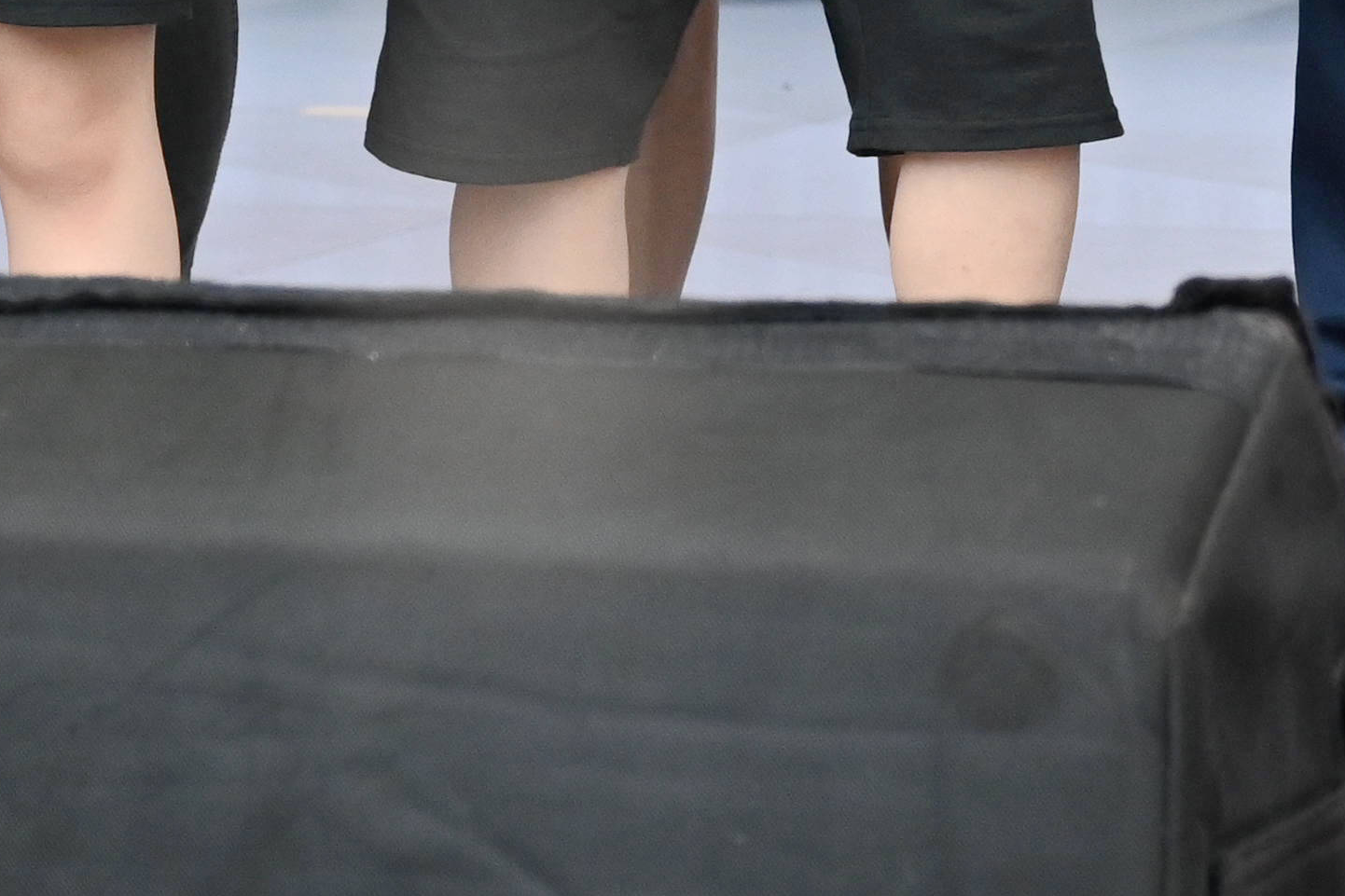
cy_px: -1631
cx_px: 2836
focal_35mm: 378
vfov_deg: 3.6
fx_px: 14120
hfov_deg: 5.3
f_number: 4.5
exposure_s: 1/250
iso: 640
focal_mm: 66
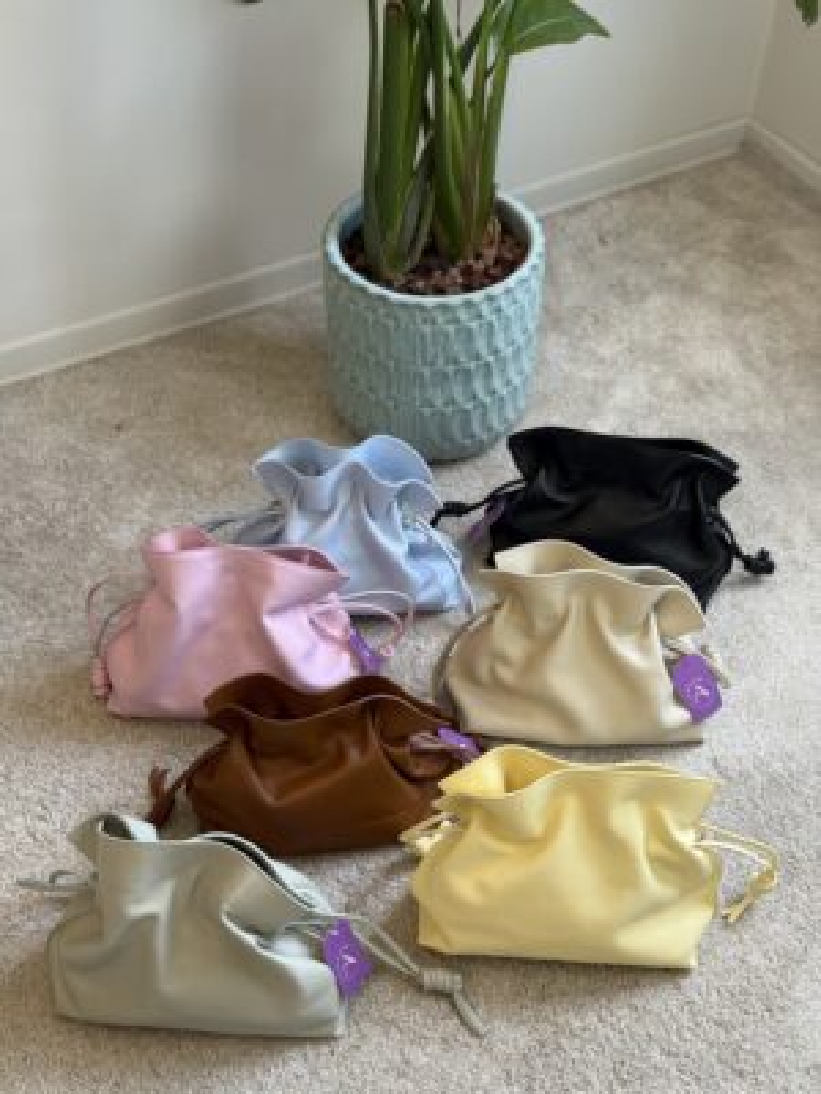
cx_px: 410
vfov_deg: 39.7
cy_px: 547
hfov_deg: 30.3
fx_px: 1518
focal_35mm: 48
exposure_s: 1/121
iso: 50
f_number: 1.78
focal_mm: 6.76
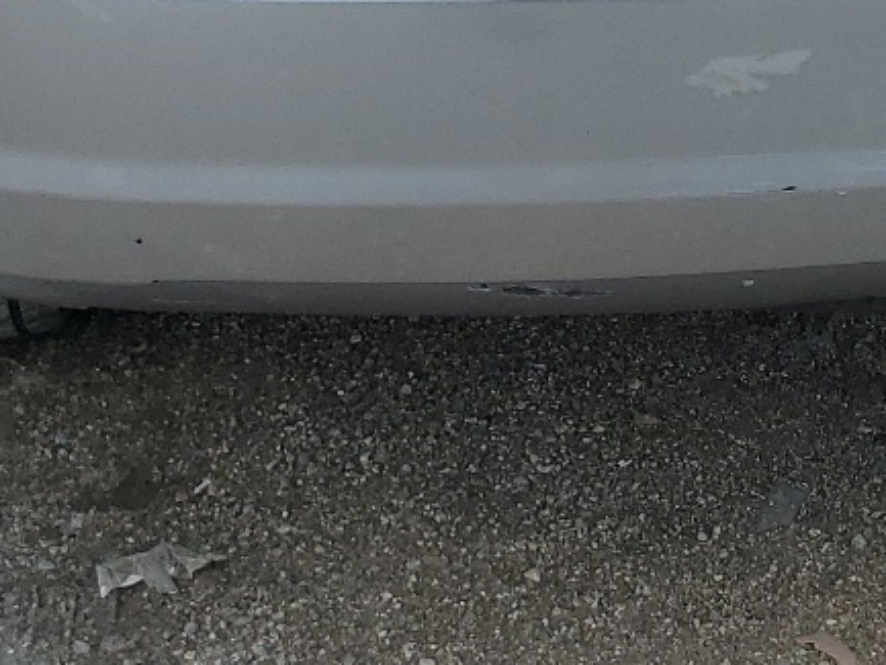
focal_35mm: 96
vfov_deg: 13.7
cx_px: 821
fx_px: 2458
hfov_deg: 20.0
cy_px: -550
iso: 50
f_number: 1.5
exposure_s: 1/1667
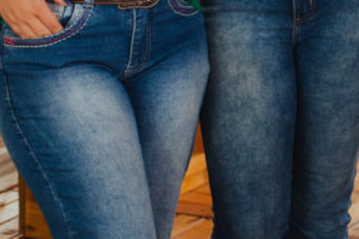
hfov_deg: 11.0
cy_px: -171
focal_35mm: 178
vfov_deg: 7.5
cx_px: 573
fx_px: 1775
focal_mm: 50
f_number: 4
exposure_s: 1/160
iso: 1600
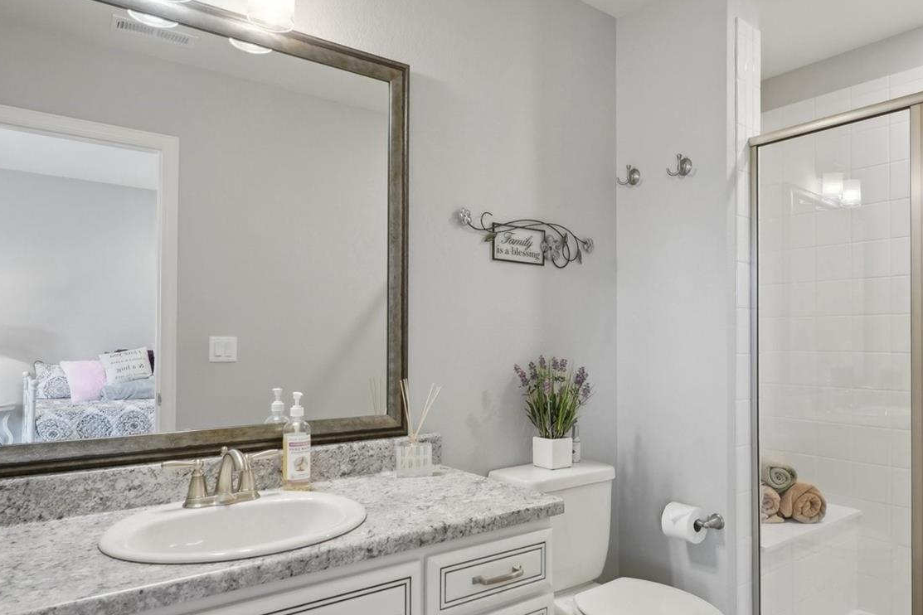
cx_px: 533
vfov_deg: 53.6
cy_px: 327
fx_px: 608
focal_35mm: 24
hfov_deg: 73.9
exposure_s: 1/10
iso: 400
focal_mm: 11
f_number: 8
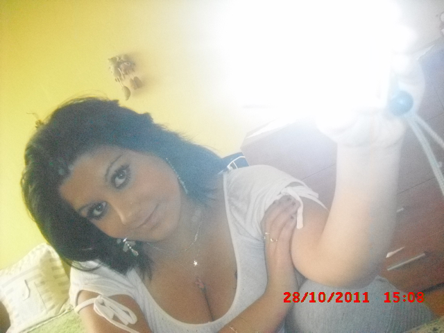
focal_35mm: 38
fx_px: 487
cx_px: 222
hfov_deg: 49.0
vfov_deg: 37.7
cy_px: 166
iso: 1600
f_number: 2.8
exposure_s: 1/125
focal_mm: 6.2
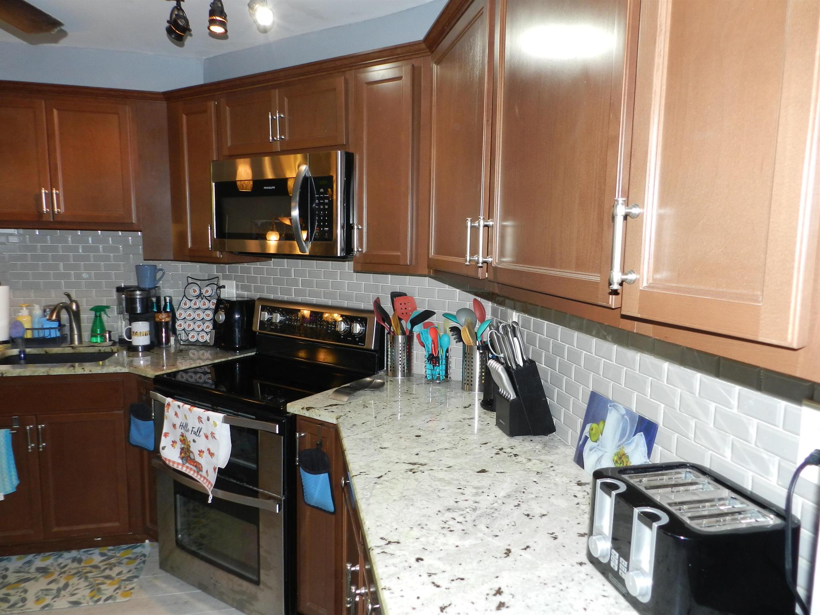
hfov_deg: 73.9
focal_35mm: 23
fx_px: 545
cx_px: 410
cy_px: 308
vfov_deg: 58.9
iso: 200
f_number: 3.4
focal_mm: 4
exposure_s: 1/30
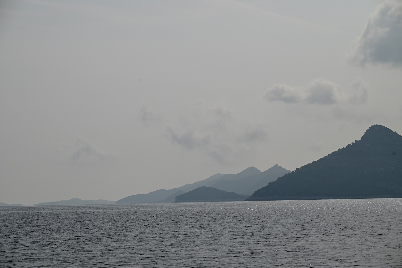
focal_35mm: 125
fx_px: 1396
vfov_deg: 11.0
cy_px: 134
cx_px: 201
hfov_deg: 16.4
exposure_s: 1/1250
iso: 100
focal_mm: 125
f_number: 9
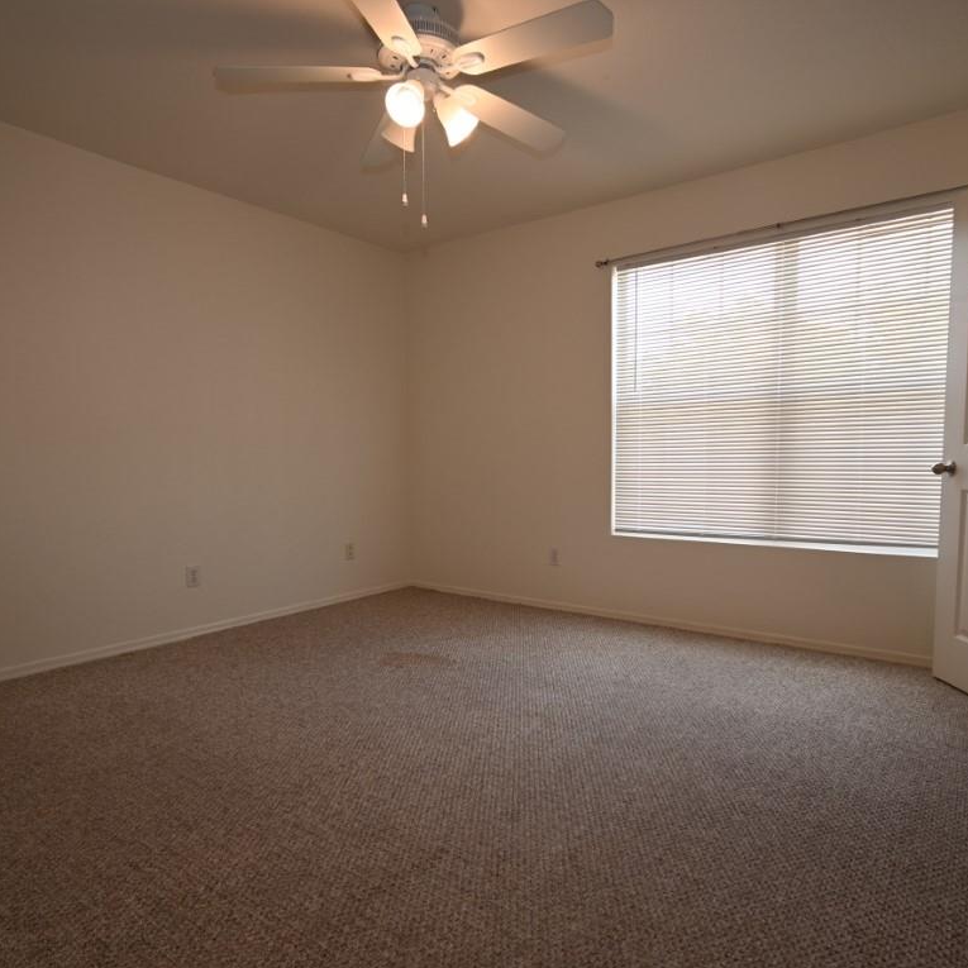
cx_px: 491
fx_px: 633
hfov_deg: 74.8
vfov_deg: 74.8
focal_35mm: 20
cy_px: 505
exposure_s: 1/80
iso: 200
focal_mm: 10
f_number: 5
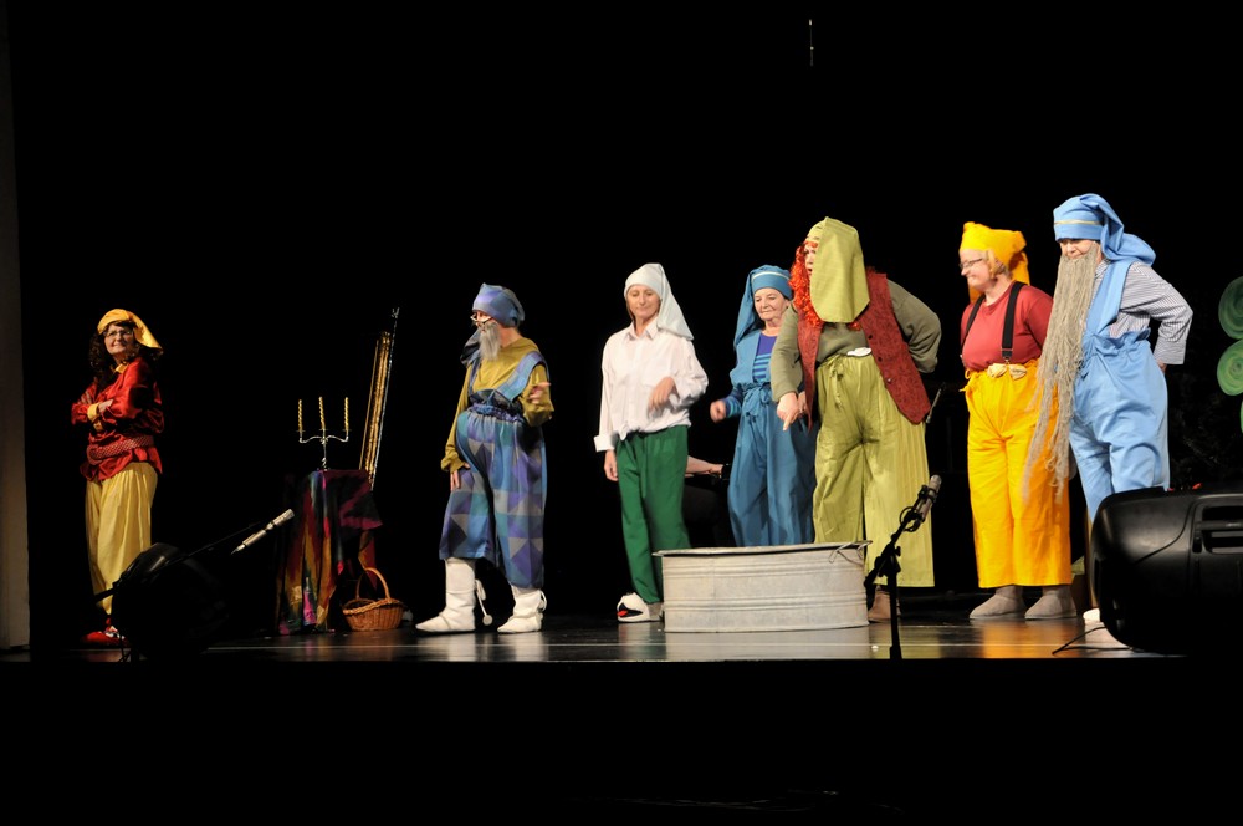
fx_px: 2586
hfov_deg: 27.0
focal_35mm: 75
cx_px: 622
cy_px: 413
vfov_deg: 18.1
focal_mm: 50
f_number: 5
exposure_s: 1/30
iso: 1000
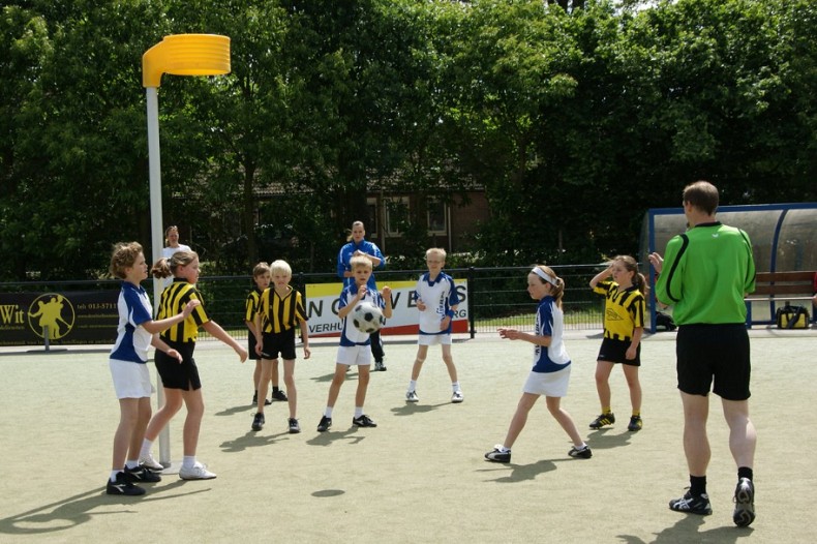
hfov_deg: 37.9
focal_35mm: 52
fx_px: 1191
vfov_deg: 25.7
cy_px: 272
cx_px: 408
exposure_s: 1/400
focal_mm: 35
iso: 200
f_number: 9
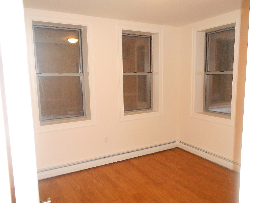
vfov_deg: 53.1
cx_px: 136
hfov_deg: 67.3
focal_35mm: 26
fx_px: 204
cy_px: 102
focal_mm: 4.6
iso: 500
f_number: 3.2
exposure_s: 1/25
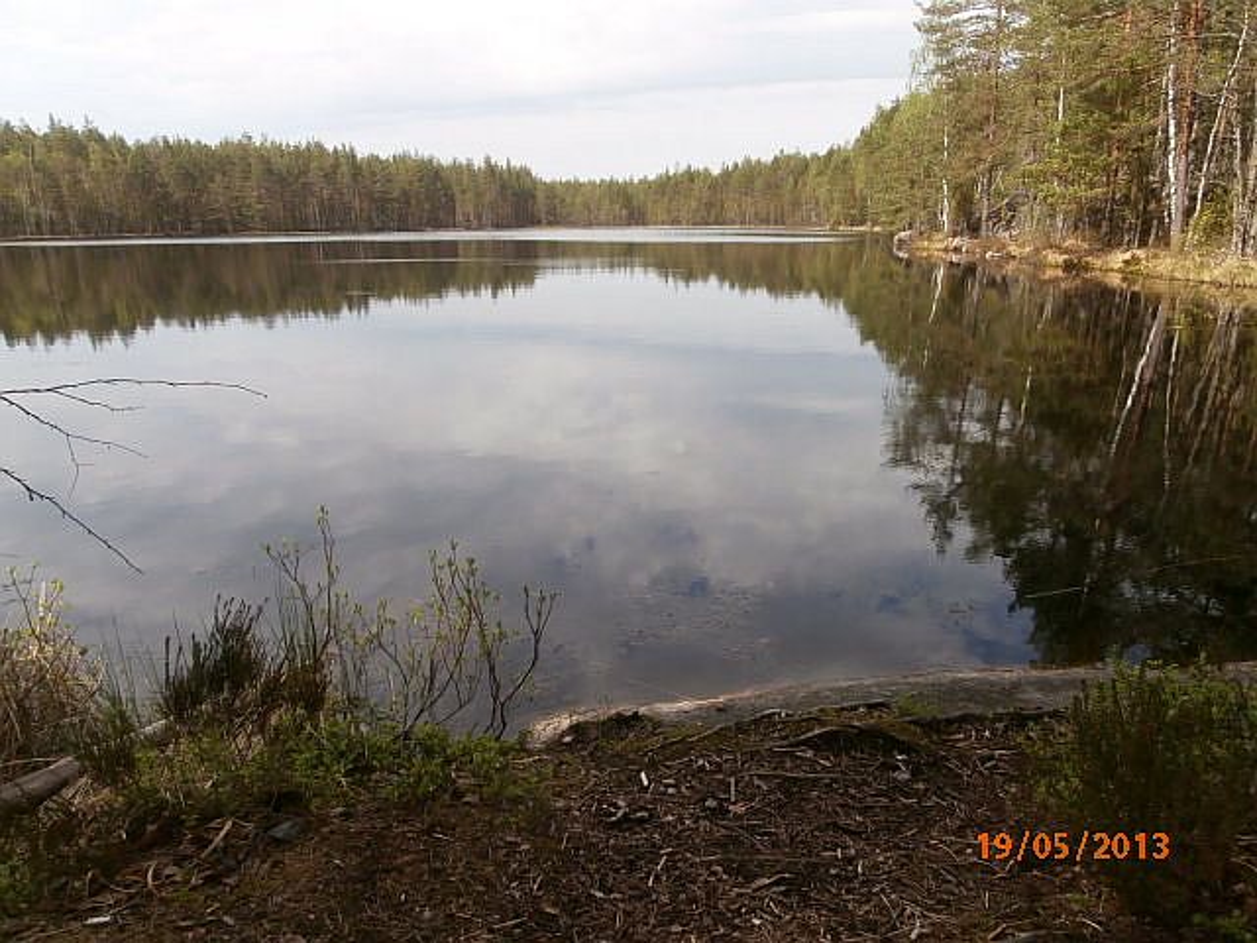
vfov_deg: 56.8
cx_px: 628
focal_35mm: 24
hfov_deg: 71.6
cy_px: 472
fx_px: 872
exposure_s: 1/125
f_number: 7.9
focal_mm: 4.2
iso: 100
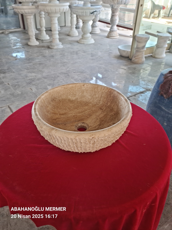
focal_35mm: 27
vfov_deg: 65.3
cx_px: 86
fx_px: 179
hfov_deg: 51.4
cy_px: 115
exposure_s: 1/50
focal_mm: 5.9
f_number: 2
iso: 80
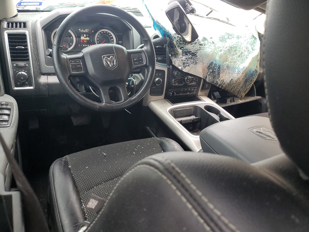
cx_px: 154
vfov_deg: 53.1
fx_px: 232
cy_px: 116
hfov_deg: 67.3
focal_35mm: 26
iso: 63
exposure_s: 1/120
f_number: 1.5
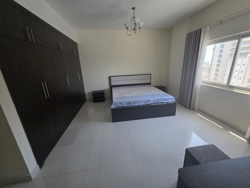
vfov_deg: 89.9
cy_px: 94
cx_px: 125
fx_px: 94
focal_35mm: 13
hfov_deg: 106.2
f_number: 1.9
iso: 400
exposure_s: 1/200
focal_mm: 2.2
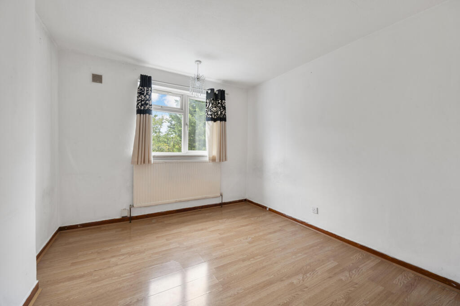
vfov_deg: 81.1
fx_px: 179
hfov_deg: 104.3
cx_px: 230
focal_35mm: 14
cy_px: 153
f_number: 16
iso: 200
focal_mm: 14
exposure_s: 1.3
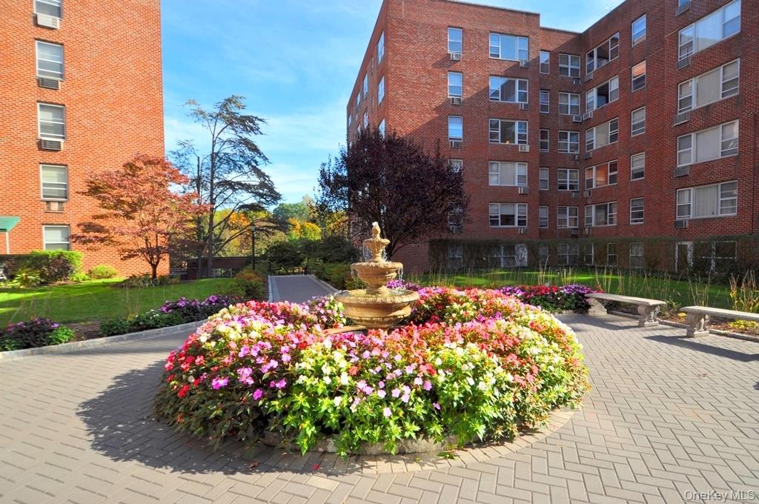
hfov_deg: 95.1
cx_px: 380
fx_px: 347
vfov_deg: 71.9
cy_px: 252
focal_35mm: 16
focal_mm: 11
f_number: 3.5
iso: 200
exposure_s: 1/1000
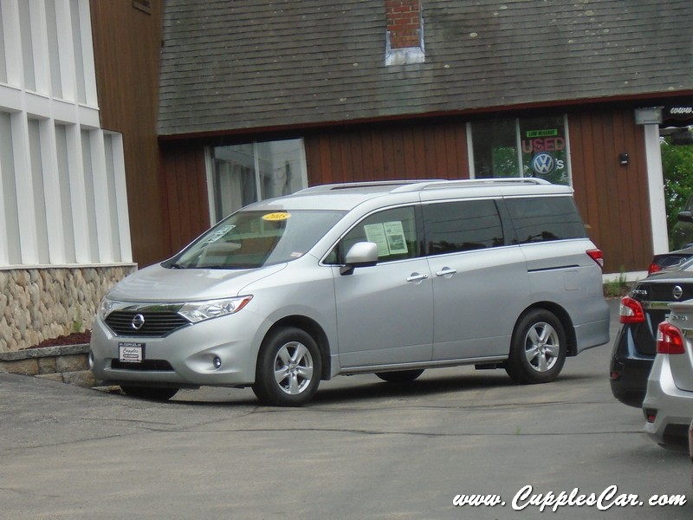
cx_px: 346
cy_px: 260
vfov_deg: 11.4
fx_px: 2603
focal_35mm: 130
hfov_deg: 15.2
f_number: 6.4
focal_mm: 23
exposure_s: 1/125
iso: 100
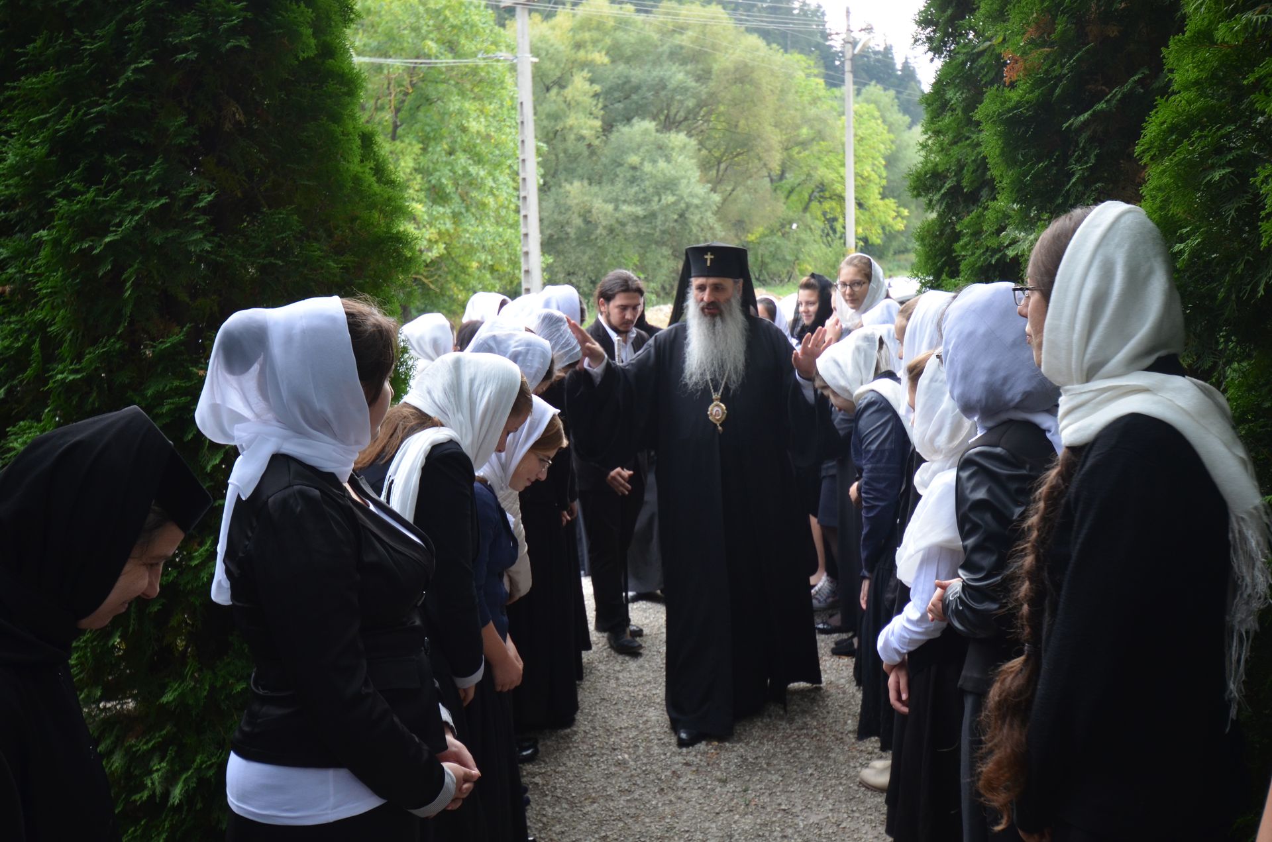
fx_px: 1269
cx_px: 636
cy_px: 421
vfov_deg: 36.7
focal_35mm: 36
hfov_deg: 53.2
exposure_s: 1/60
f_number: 4.5
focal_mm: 24
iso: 500
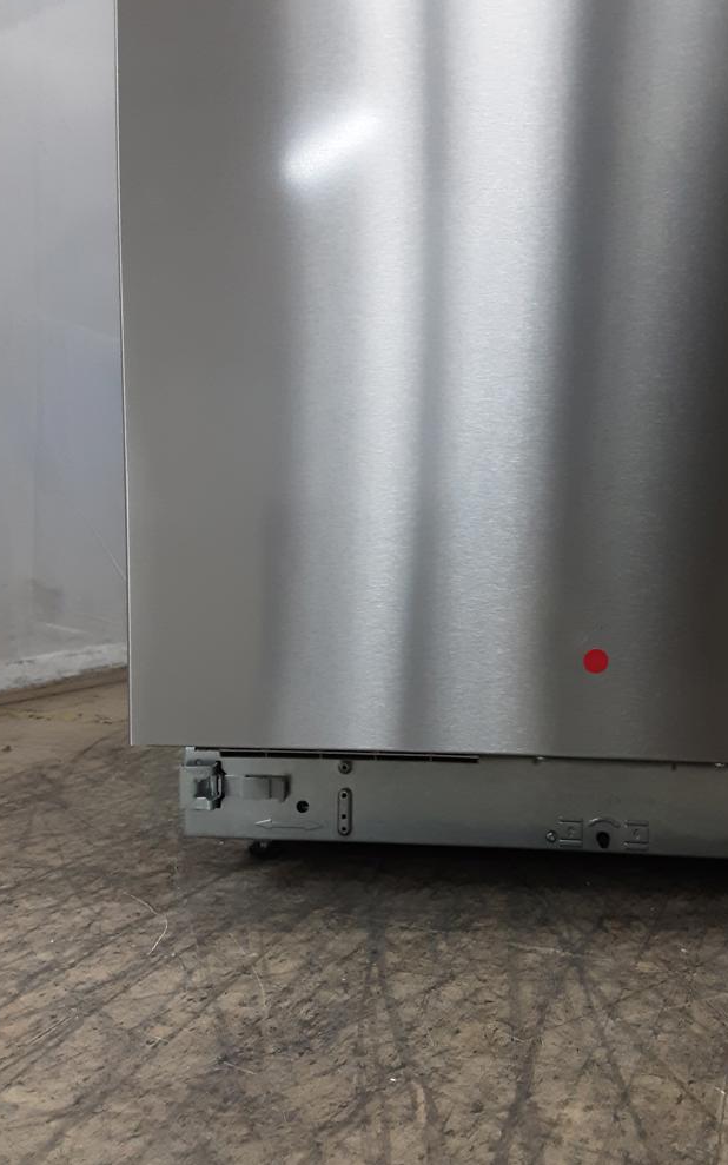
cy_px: 580
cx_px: 393
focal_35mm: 30
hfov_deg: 41.8
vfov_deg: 62.9
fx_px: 952
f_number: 1.9
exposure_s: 1/33
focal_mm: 2.9
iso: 160
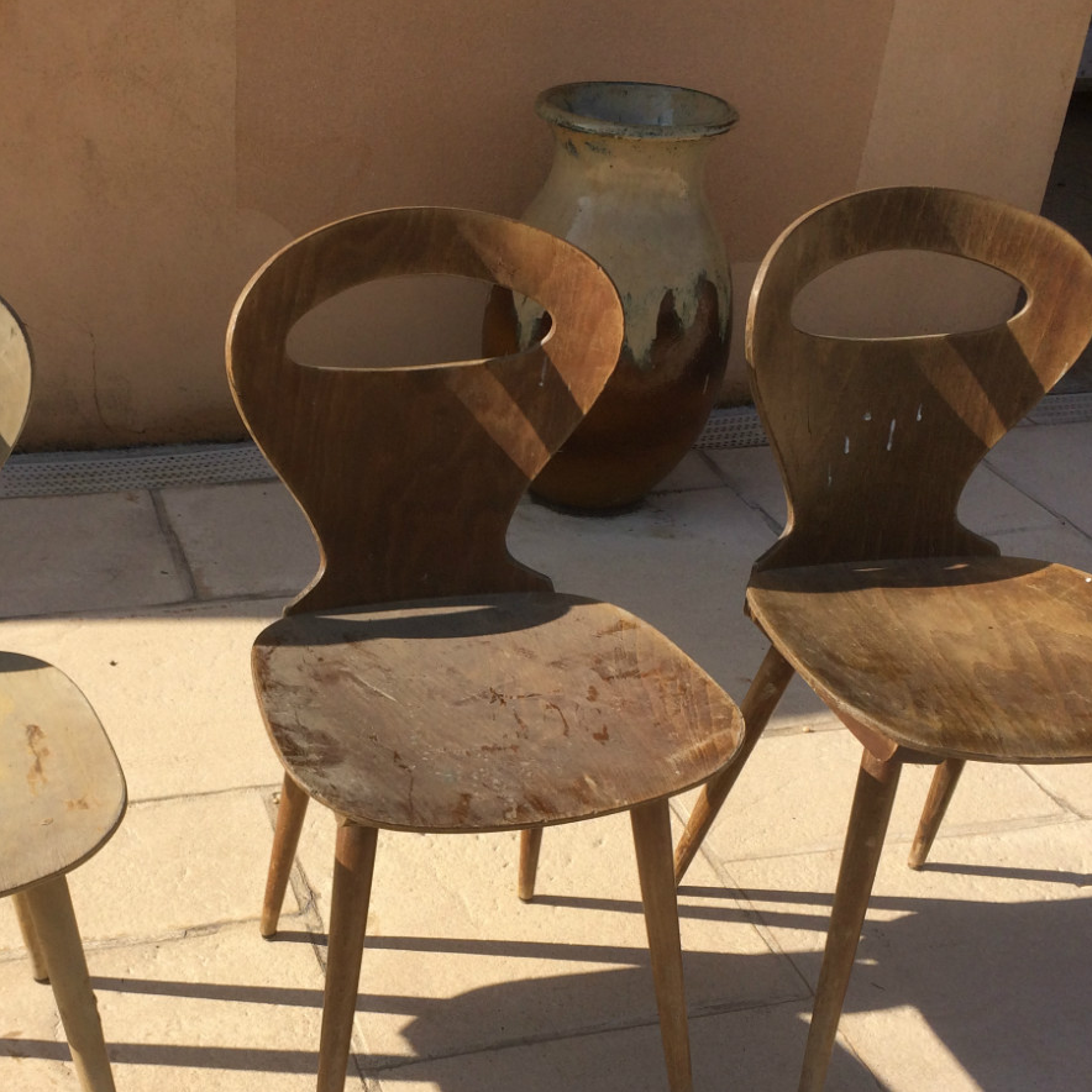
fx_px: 1713
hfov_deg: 35.1
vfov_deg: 35.1
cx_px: 374
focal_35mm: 48
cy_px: 699
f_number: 2.2
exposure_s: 1/2283
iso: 32
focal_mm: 4.12
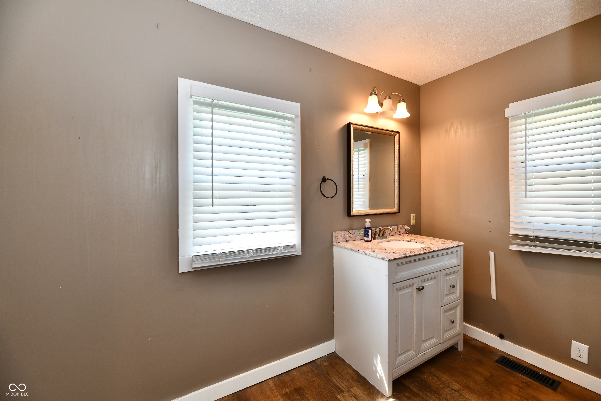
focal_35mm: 14
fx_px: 234
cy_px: 200
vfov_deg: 81.2
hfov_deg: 104.3
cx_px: 300
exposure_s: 1/80
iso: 640
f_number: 6.3
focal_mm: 14
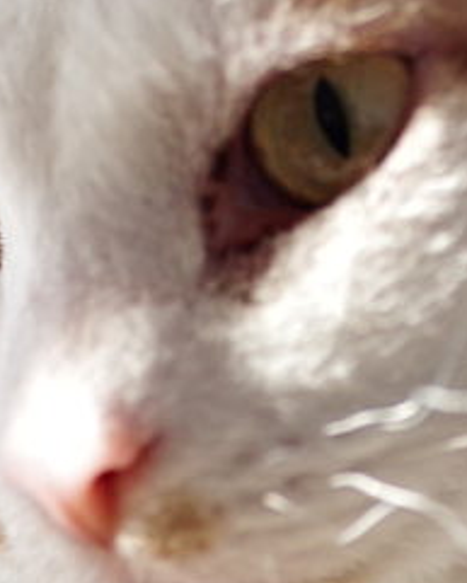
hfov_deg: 4.9
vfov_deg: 6.1
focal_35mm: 315
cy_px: 148
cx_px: 240
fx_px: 5439
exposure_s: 1/160
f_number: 2.8
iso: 800
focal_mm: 90
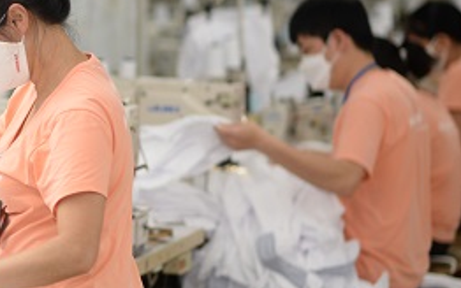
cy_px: 94
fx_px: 2702
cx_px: -88
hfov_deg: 9.6
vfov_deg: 6.1
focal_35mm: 215
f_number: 2.2
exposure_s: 1/200
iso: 250
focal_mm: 85
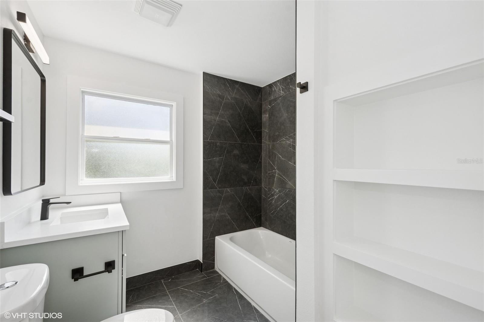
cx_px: 242
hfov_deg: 100.4
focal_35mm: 15
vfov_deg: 77.3
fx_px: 202
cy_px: 161
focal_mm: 10
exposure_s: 1/30
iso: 200
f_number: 8
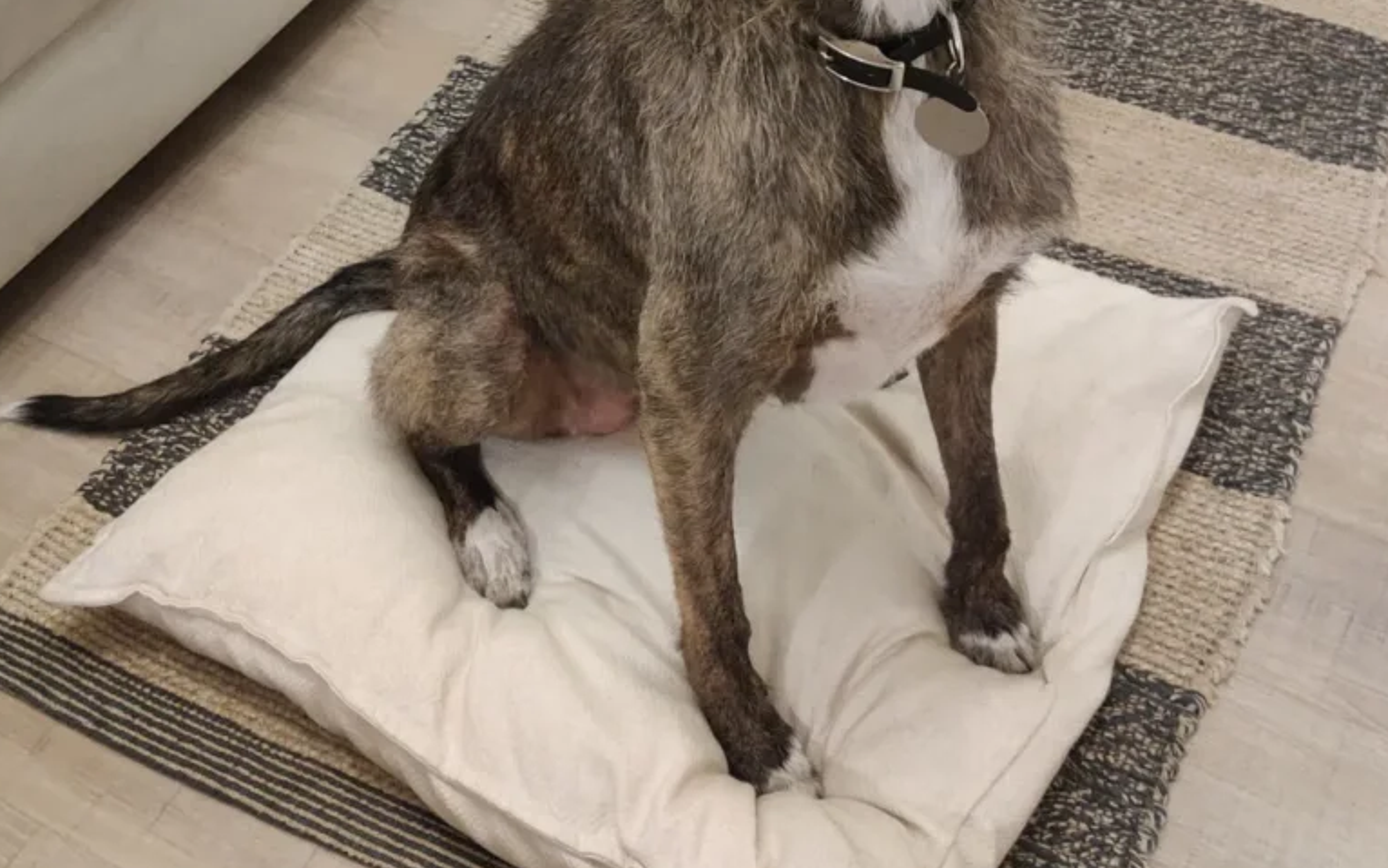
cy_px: 88
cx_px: 727
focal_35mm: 51
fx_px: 1929
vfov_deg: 24.6
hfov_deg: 39.6
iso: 2000
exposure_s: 1/17
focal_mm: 4.75
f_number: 1.65
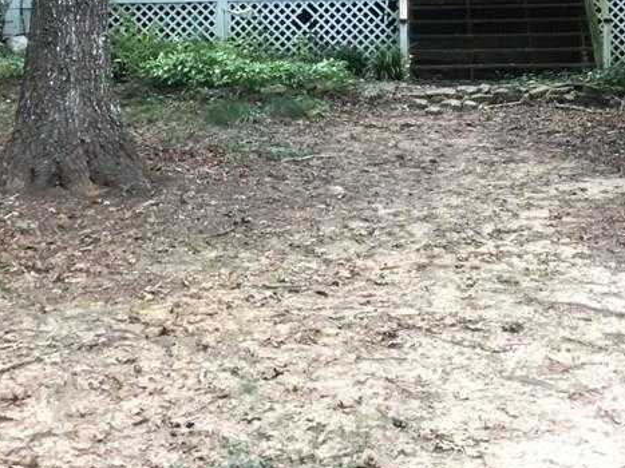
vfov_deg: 20.7
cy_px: -28
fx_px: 1227
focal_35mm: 68
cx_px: 442
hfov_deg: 28.3
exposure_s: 1/30
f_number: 2.4
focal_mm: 3.3
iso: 50
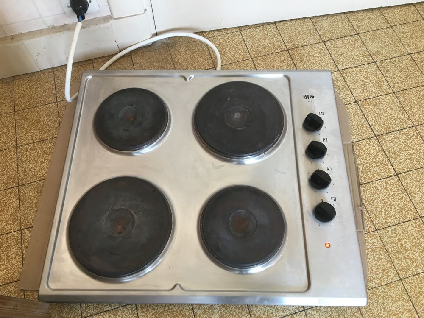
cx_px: 212
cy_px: 159
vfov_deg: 48.2
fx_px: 355
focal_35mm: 29
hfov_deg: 61.7
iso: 80
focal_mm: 4.15
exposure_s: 1/33
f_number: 2.2
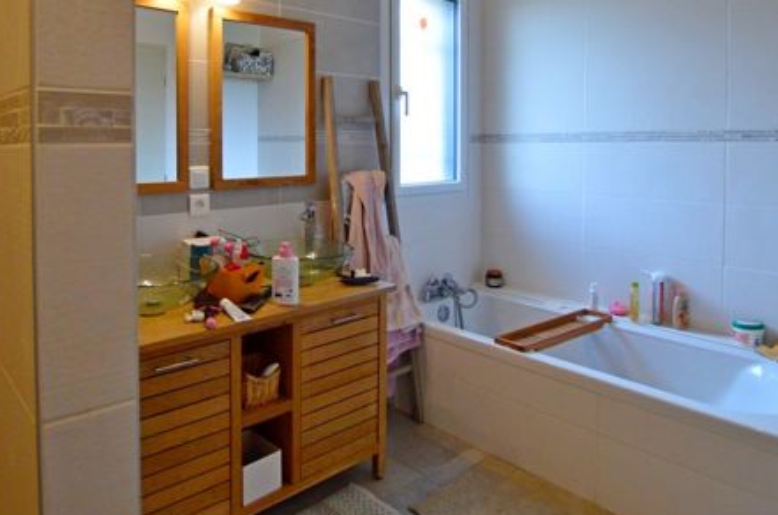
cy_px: 159
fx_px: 518
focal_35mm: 24
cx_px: 315
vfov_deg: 51.6
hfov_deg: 73.1
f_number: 3.5
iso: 720
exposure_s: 1/60
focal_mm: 10
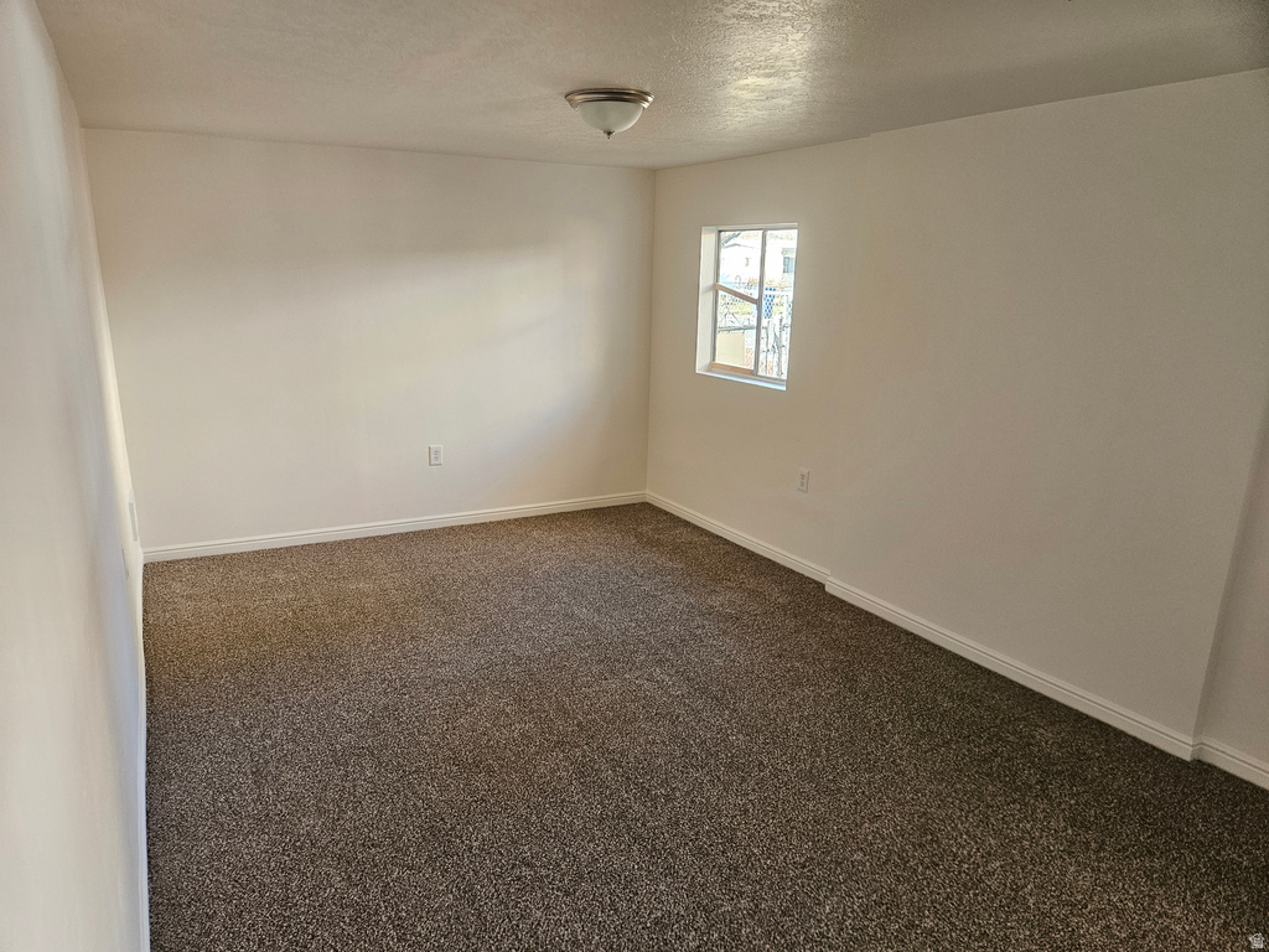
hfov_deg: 73.9
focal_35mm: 23
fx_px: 843
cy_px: 476
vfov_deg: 58.9
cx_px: 634
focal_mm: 5.4
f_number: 1.8
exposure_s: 1/170
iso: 250
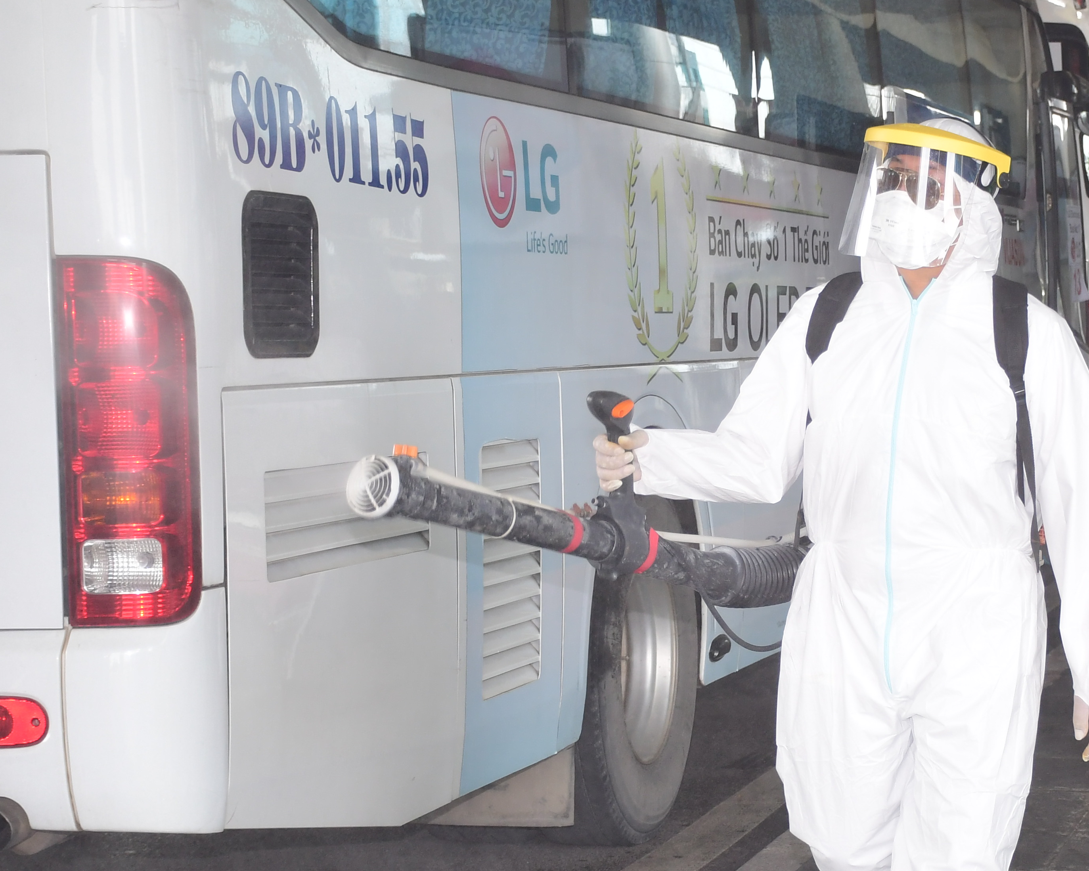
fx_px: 3127
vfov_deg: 15.9
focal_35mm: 97
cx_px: 836
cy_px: 518
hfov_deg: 19.6
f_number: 4.5
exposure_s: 1/250
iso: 500
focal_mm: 34
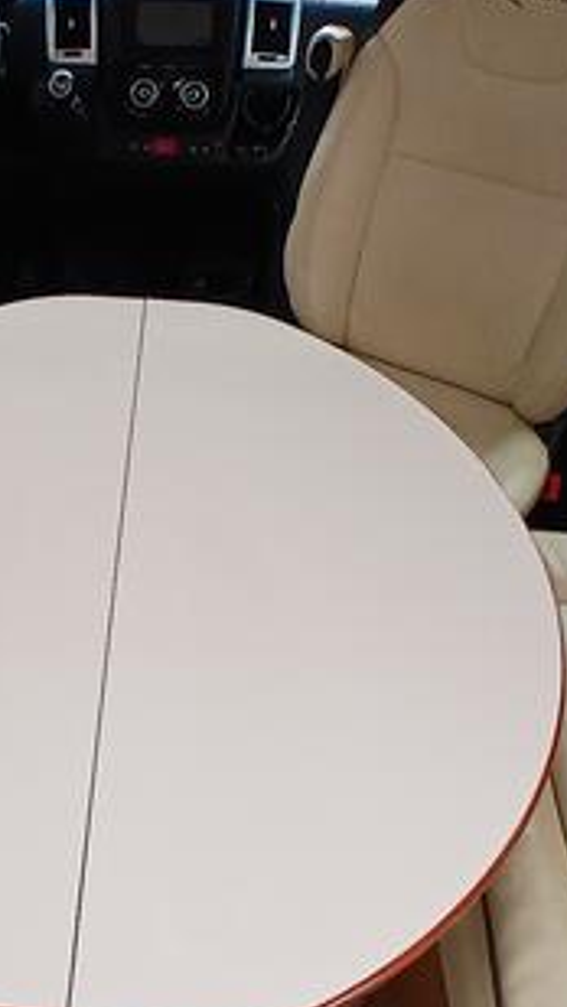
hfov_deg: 24.1
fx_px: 1282
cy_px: 394
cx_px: 39
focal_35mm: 48
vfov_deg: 42.6
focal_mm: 1.4
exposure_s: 1/149
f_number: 2.2
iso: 50
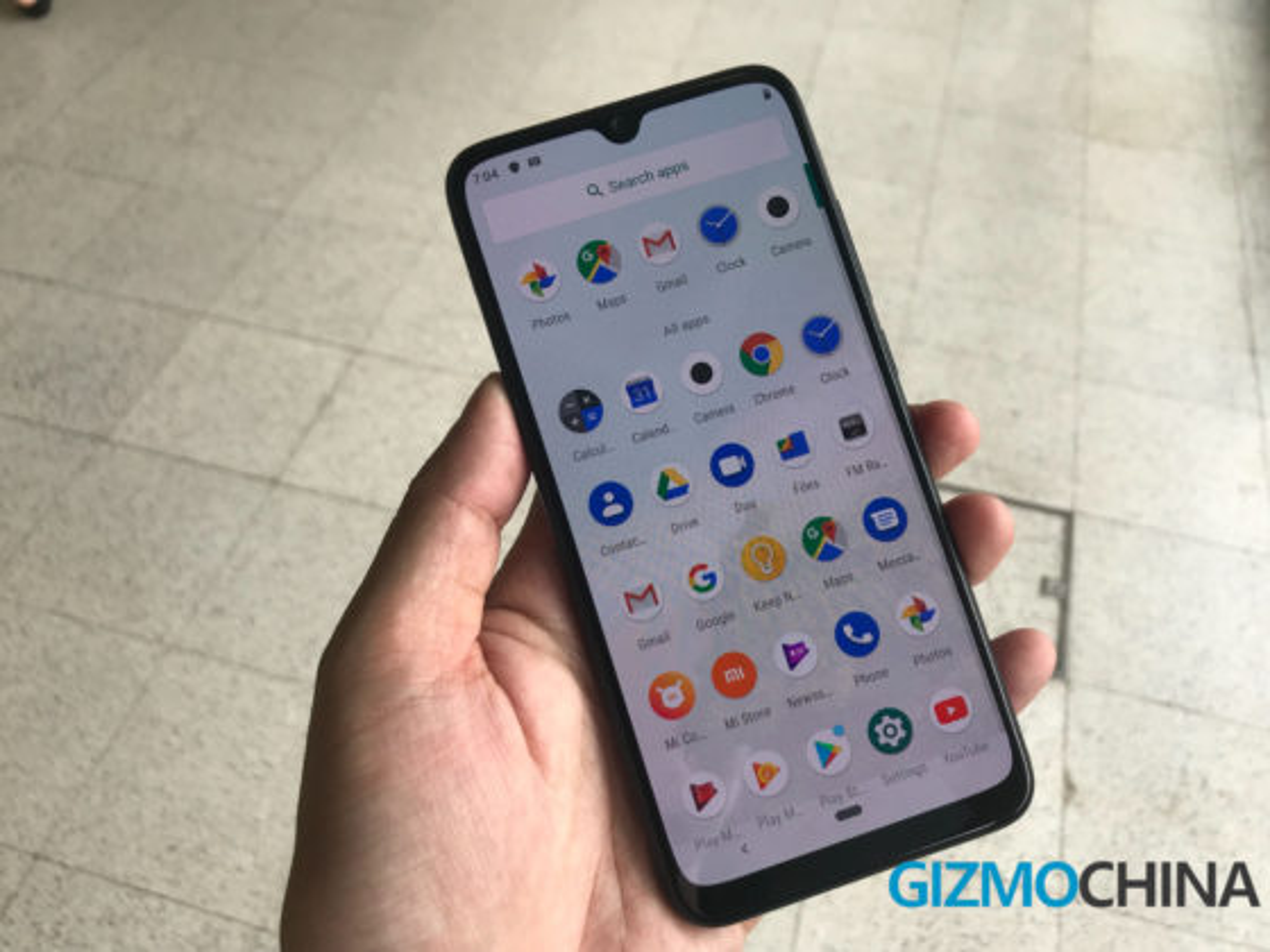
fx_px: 1027
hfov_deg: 63.4
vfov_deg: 49.7
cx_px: 635
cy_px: 476
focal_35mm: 28
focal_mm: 3.99
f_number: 1.8
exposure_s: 1/189
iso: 20
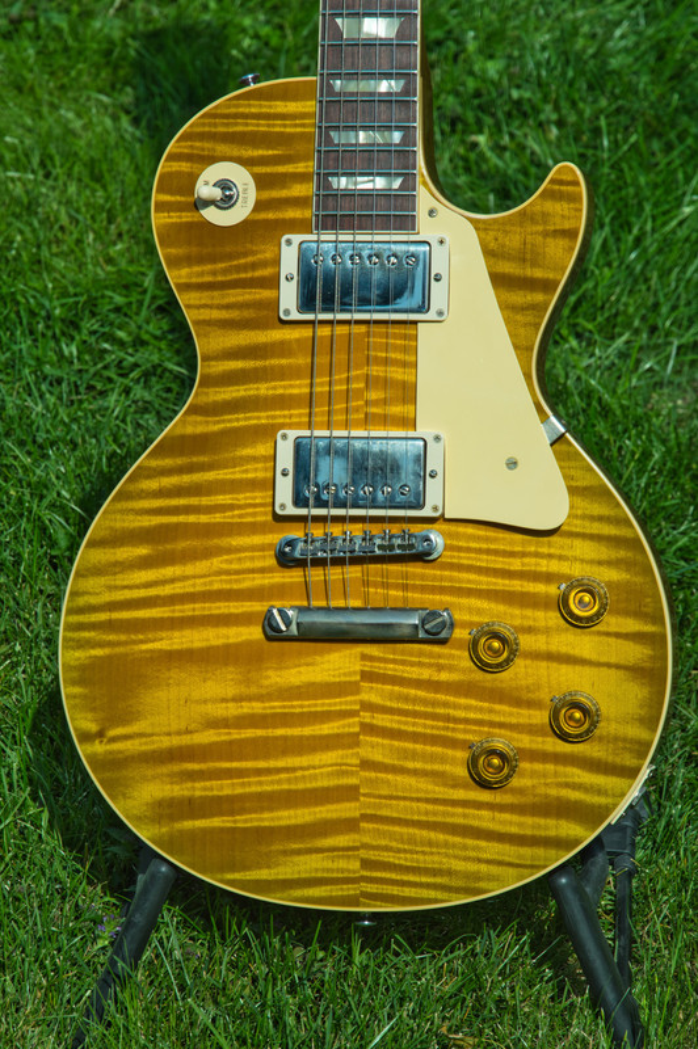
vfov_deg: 13.1
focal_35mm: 158
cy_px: 524
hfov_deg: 8.7
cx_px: 349
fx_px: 4588
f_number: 9
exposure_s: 1/320
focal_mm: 105
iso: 100
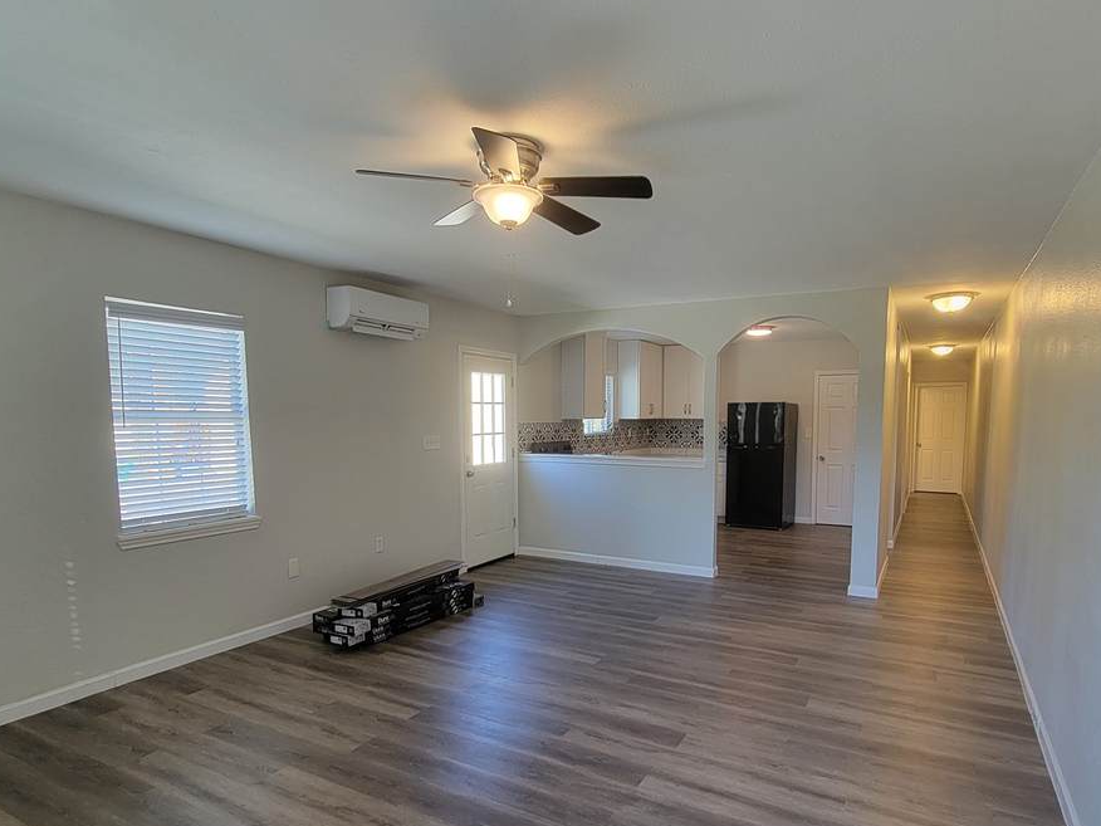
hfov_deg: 84.5
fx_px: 604
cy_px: 483
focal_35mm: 19
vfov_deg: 68.2
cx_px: 591
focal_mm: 2.2
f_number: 2.2
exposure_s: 1/60
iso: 80
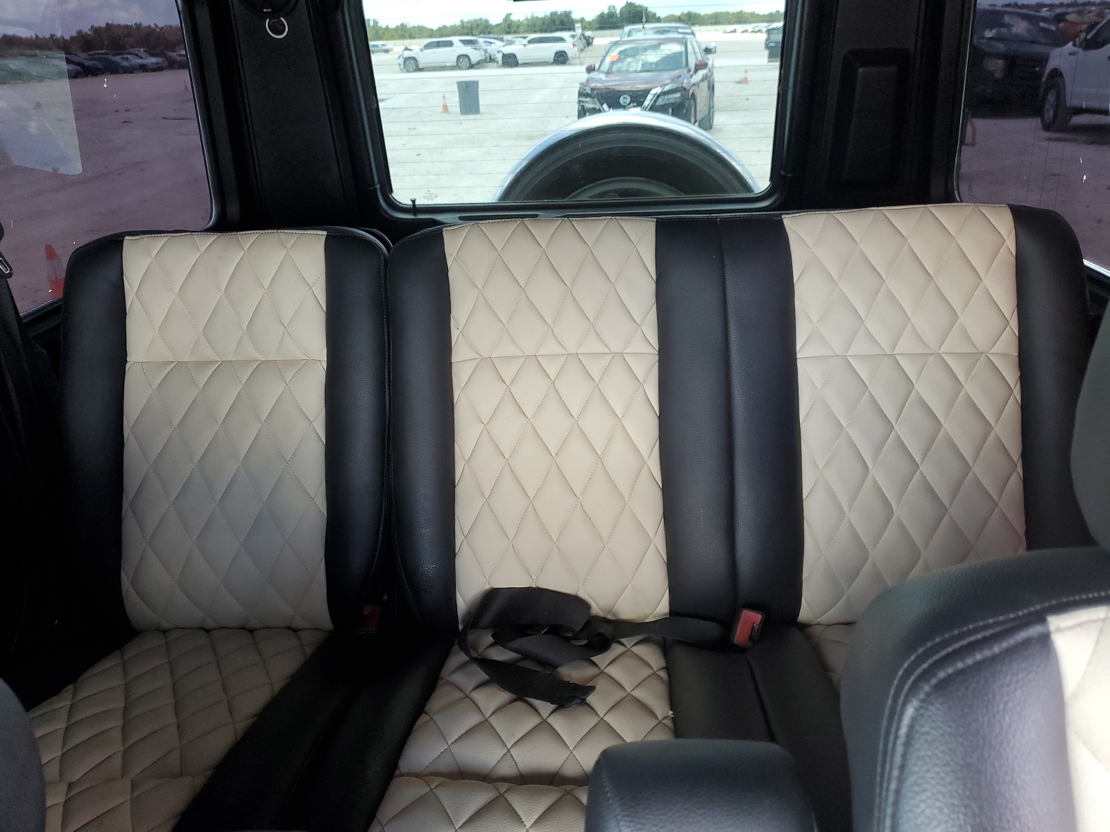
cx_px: 555
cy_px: 416
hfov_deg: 67.3
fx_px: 834
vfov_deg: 53.1
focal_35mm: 26
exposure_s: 1/60.2
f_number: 1.5
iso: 69
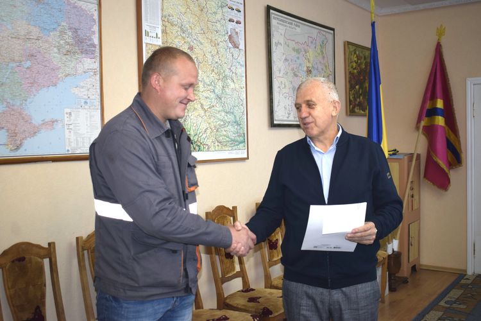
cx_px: 240
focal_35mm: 40
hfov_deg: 47.9
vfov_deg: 33.0
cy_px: 160
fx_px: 541
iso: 800
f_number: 4
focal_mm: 27
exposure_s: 1/60
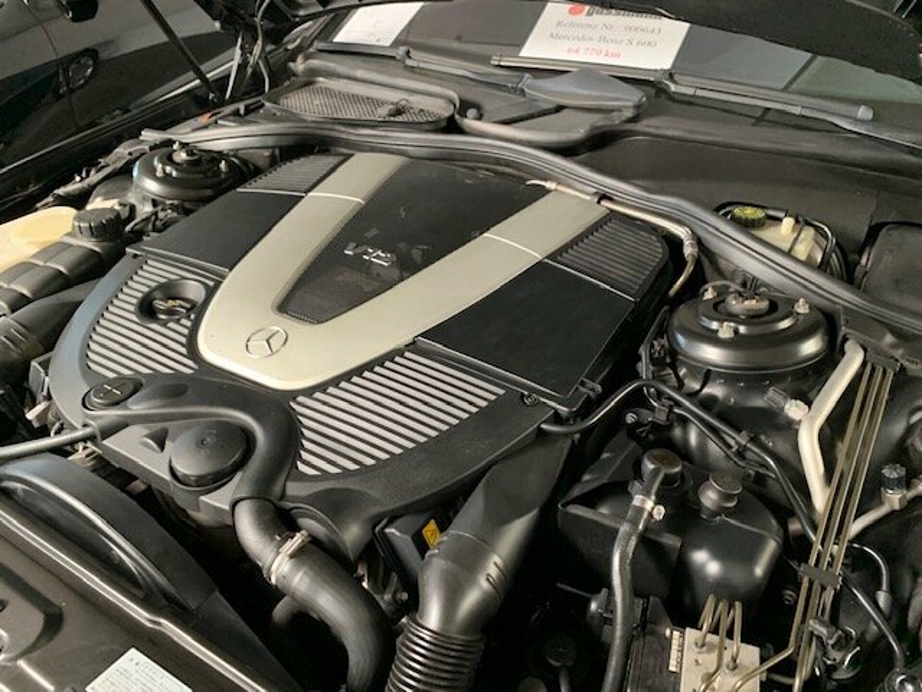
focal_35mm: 26
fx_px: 693
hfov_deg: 67.3
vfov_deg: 53.1
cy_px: 346
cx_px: 461
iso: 400
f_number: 1.8
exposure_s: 1/47
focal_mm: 4.25
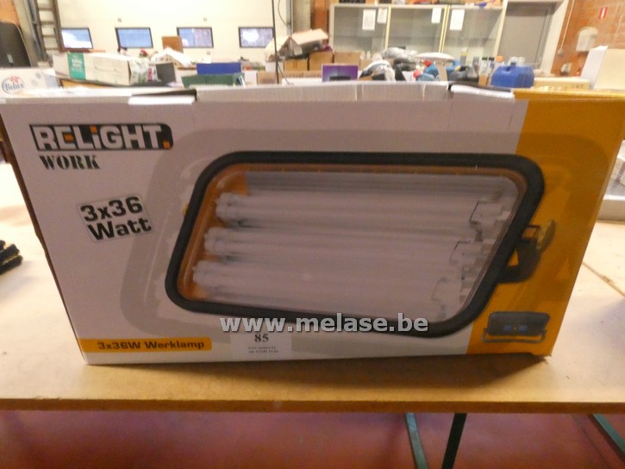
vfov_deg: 66.0
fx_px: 361
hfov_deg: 81.7
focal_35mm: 20
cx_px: 312
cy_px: 234
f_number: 8
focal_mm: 3.6
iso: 1600
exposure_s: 1/6
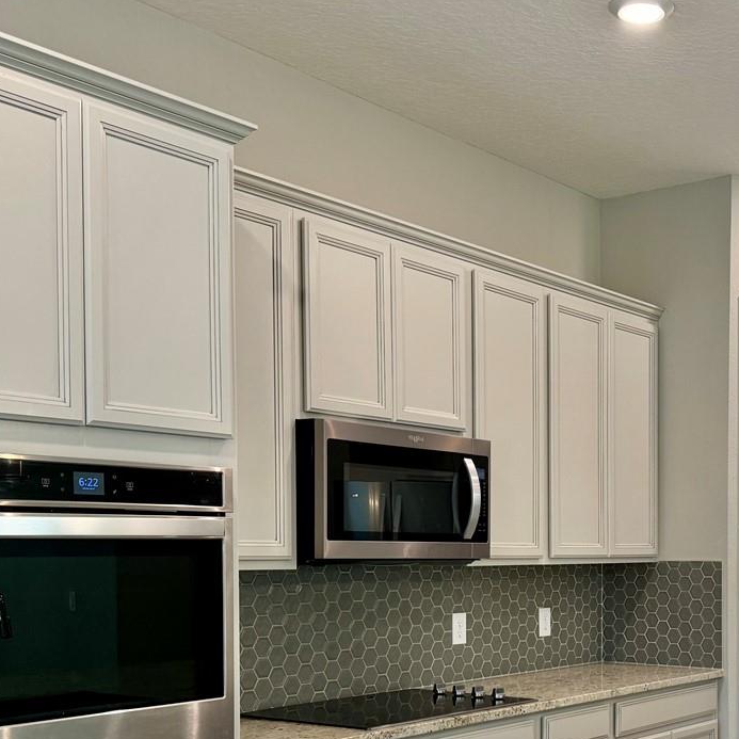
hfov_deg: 33.2
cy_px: 583
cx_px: 641
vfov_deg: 33.7
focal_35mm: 49
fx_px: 1184
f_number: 1.78
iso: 160
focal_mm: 6.76
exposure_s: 1/120
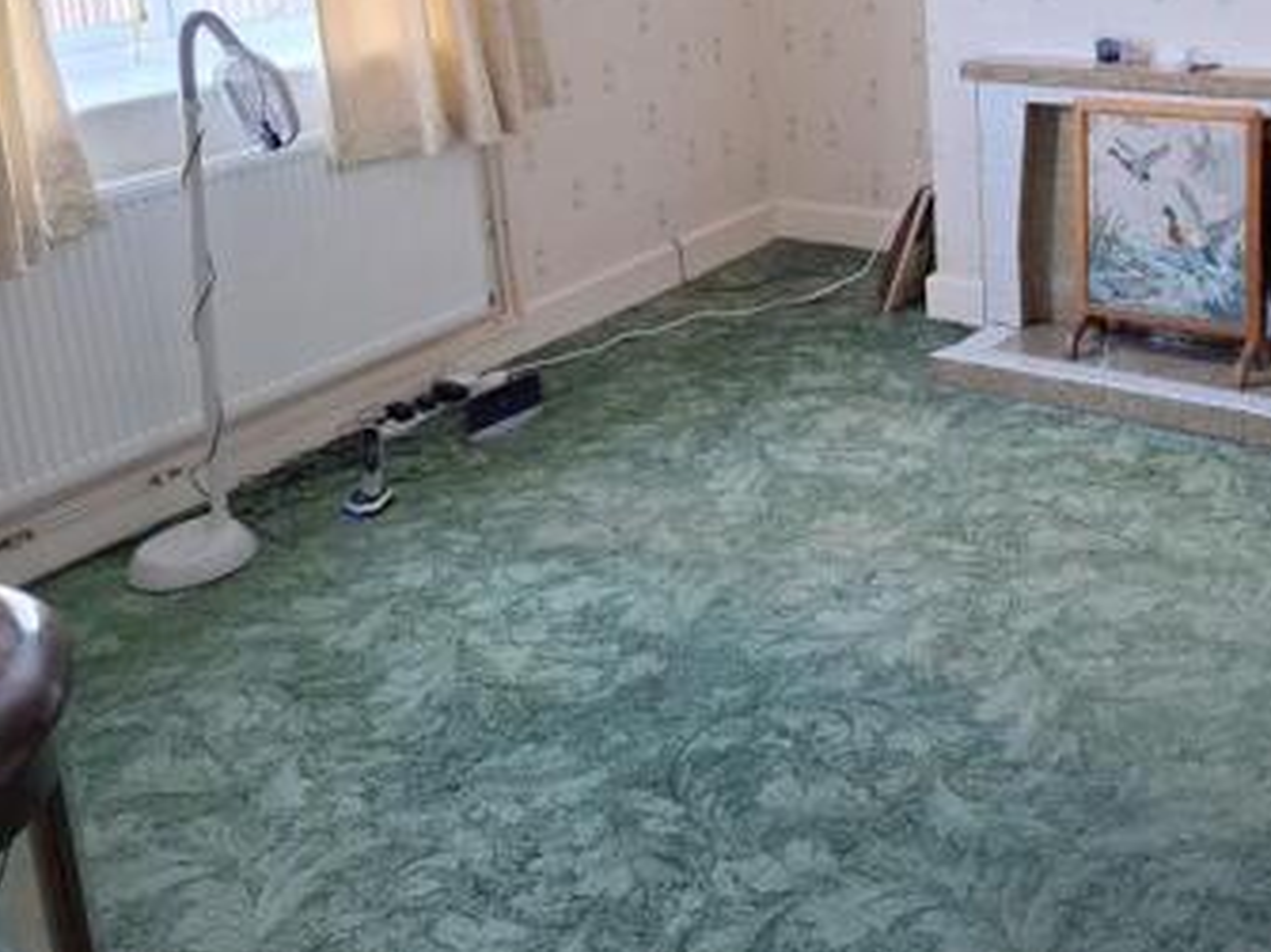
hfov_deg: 45.5
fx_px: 1468
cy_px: 138
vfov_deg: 34.4
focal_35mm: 40
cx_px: 920
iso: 320
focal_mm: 5.54
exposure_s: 1/40
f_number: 1.8
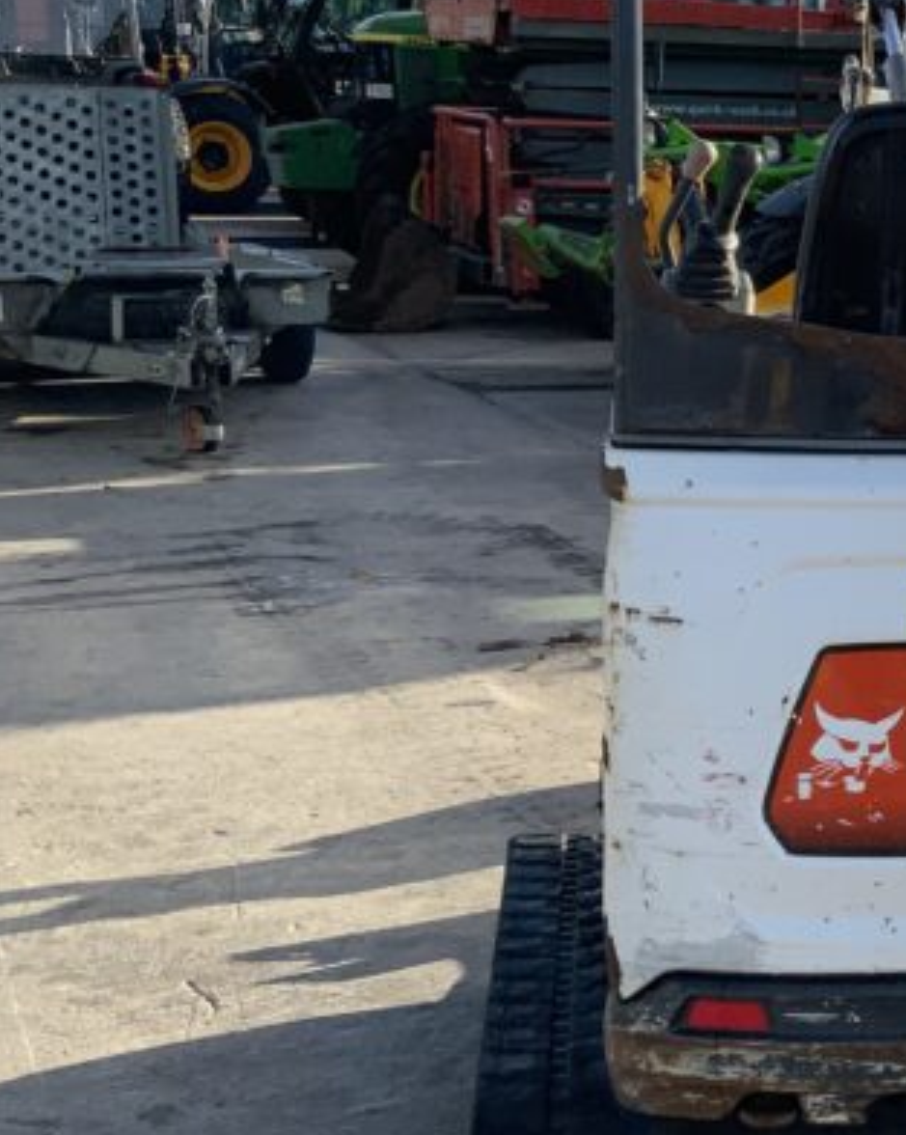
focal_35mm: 74
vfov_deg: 25.7
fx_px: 2483
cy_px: 544
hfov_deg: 18.8
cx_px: 1268
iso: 16
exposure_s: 1/1121
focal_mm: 3
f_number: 1.8
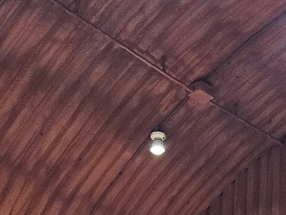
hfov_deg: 19.4
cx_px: 170
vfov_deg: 12.9
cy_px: 418
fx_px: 835
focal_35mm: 101
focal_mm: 5
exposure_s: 1/120
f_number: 1.8
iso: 320
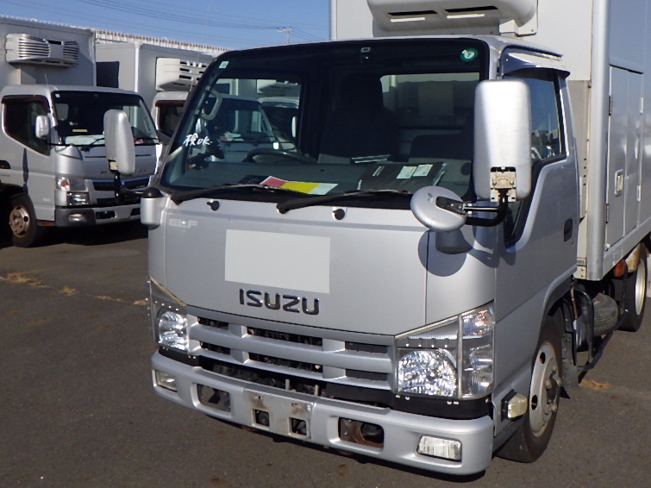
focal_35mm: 38
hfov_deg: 48.5
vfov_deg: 37.4
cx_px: 412
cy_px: 177
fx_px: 715
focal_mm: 5
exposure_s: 1/4000
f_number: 4.2
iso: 250
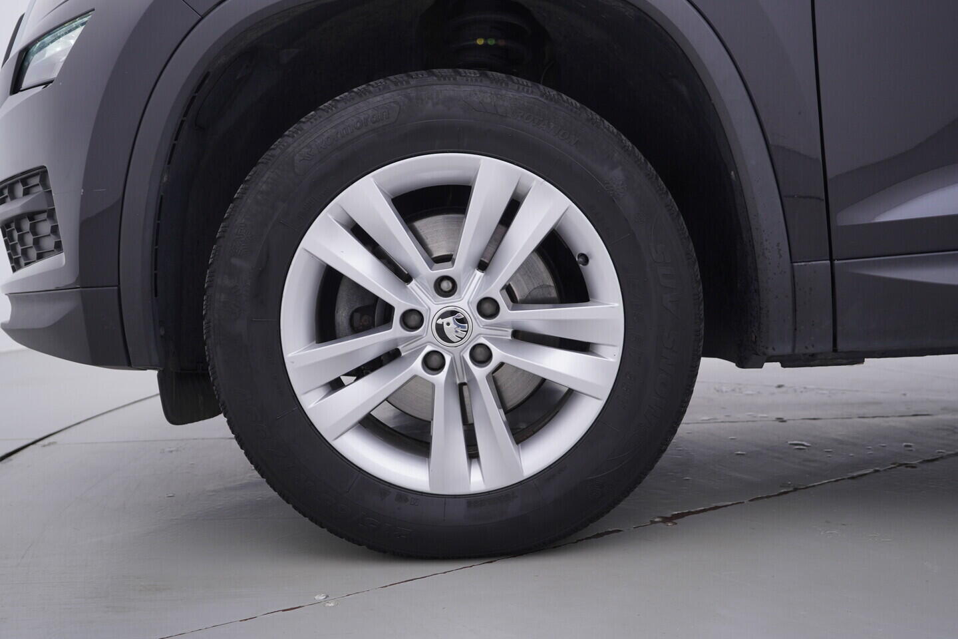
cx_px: 479
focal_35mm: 36
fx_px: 958
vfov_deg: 36.9
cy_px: 320
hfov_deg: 53.1
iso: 125
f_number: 4
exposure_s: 1/80
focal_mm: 24
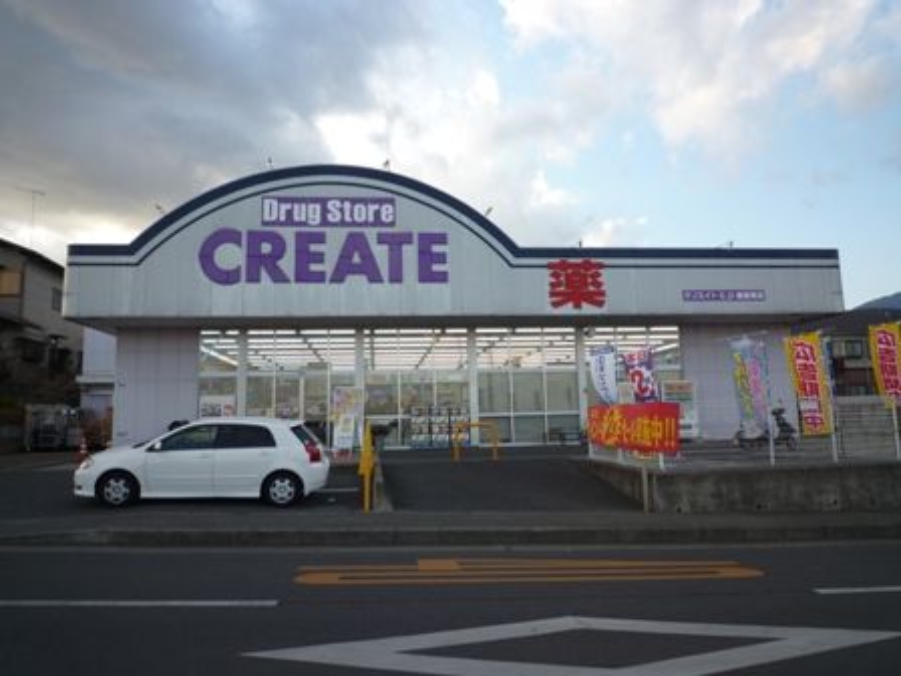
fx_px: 651
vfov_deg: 54.9
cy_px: 338
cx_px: 450
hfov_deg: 69.4
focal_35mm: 25
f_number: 2.8
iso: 80
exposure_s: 1/250
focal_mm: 4.4
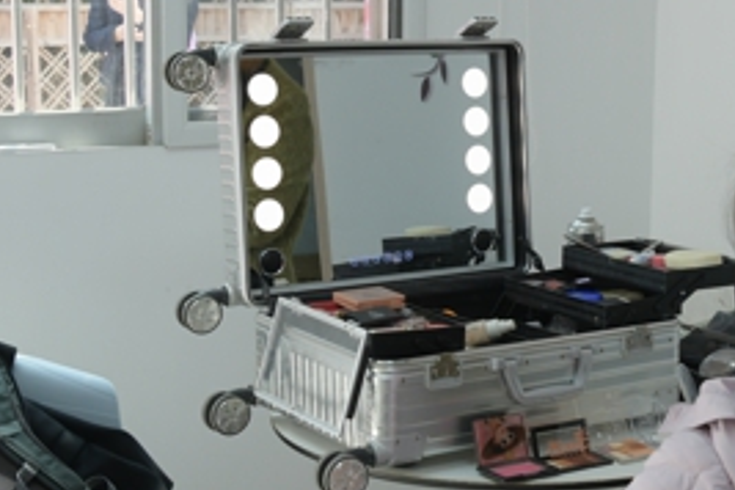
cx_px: 617
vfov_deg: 17.3
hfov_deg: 25.1
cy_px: 186
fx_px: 1613
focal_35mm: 79
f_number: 6.3
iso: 800
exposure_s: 1/160
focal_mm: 31
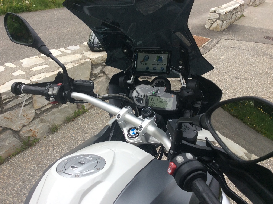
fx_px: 252
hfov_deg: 56.9
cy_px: 102
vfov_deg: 44.1
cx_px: 136
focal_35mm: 32
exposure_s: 1/923
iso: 32
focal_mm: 3.3
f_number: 2.4
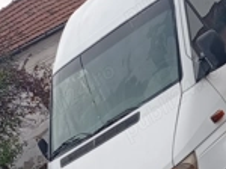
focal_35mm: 128
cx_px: 224
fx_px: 834
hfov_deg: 15.2
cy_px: 125
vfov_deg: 11.5
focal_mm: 3.98
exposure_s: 1/132
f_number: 1.8
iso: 50
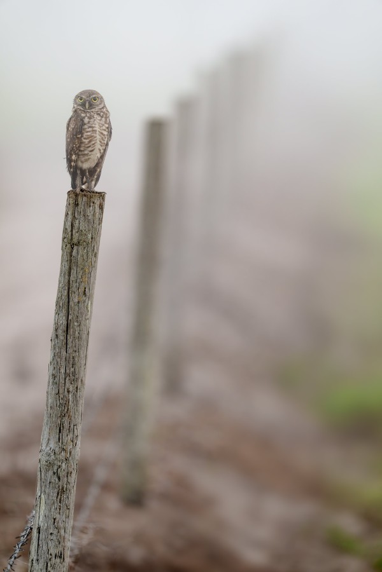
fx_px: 4775
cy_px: 286
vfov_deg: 6.9
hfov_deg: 4.6
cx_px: 191
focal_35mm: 300
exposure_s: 1/160
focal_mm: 300
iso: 1000
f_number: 2.8
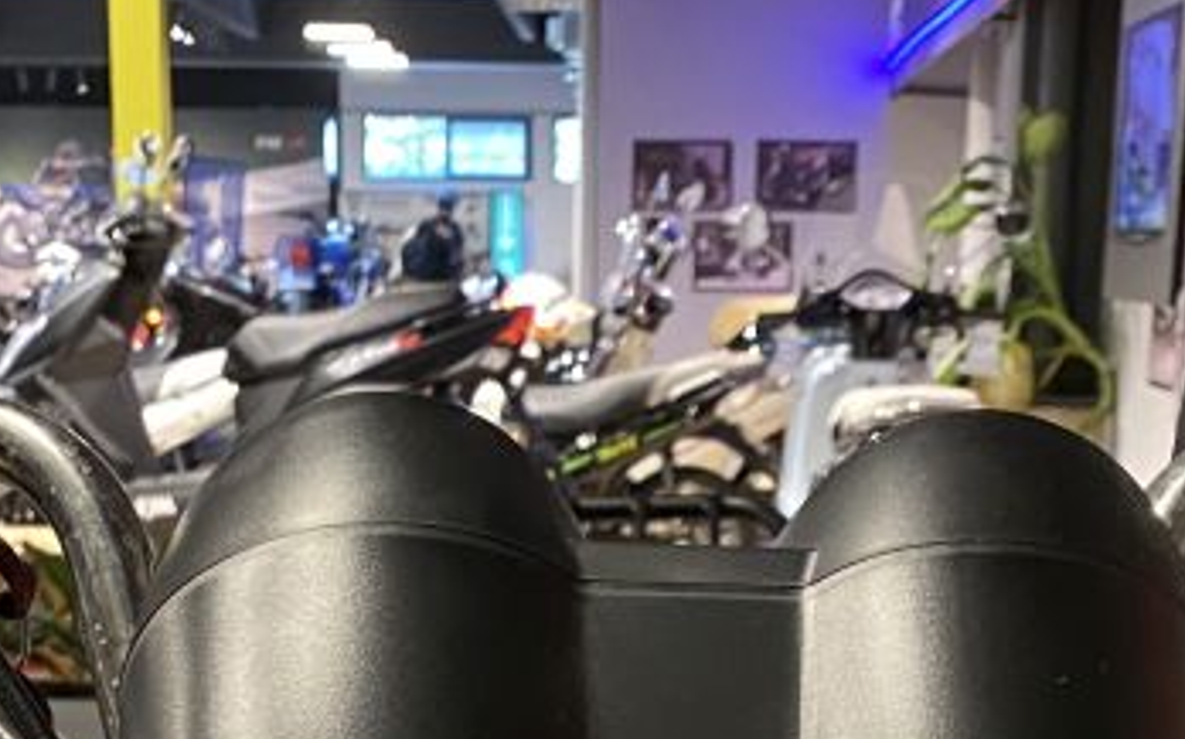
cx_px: 606
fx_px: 2711
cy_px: 1211
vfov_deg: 14.2
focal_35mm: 84
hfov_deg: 24.7
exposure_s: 1/50
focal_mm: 4.25
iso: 320
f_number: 1.8
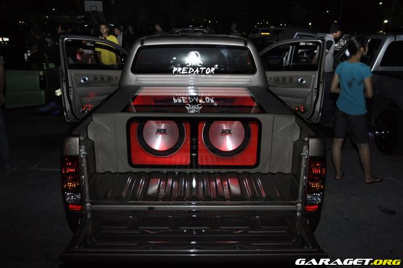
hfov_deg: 57.3
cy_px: 134
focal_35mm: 33
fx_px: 369
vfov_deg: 39.9
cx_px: 202
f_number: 4
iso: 800
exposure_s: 1/60
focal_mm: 22
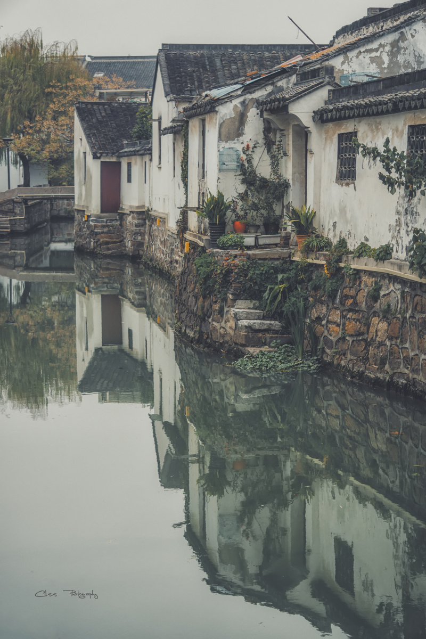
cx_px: 213
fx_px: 1464
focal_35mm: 82
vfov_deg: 24.6
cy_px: 320
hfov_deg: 16.6
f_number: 4.5
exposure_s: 1/160
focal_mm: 55
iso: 200
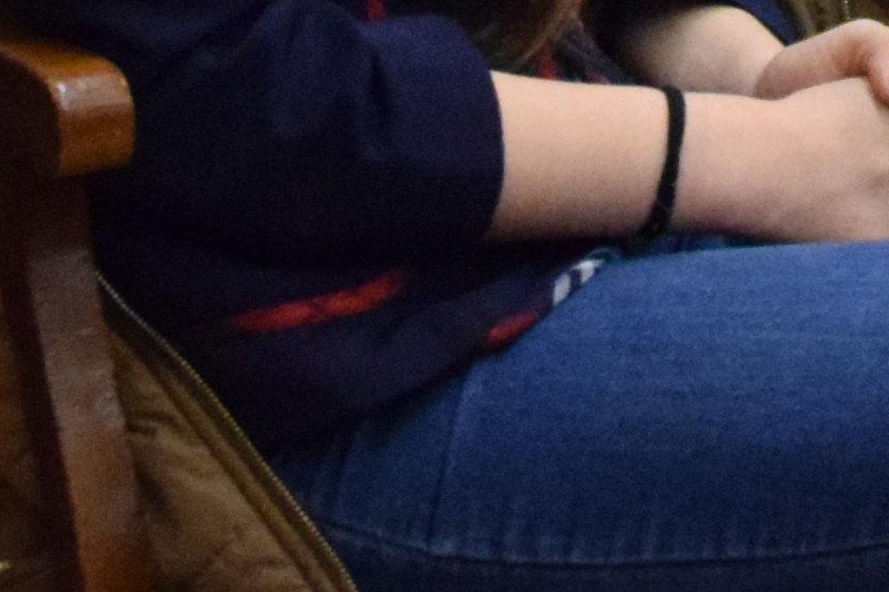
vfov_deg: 5.6
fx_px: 5803
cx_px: 923
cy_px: -1047
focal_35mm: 235
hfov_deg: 8.7
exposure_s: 1/50
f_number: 3.8
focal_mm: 22
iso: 4000
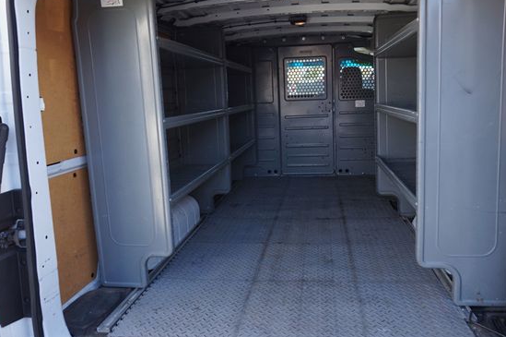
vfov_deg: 46.3
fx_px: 393
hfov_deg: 65.4
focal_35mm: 28
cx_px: 274
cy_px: 155
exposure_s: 1/60
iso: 100
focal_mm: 16
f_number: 4.5
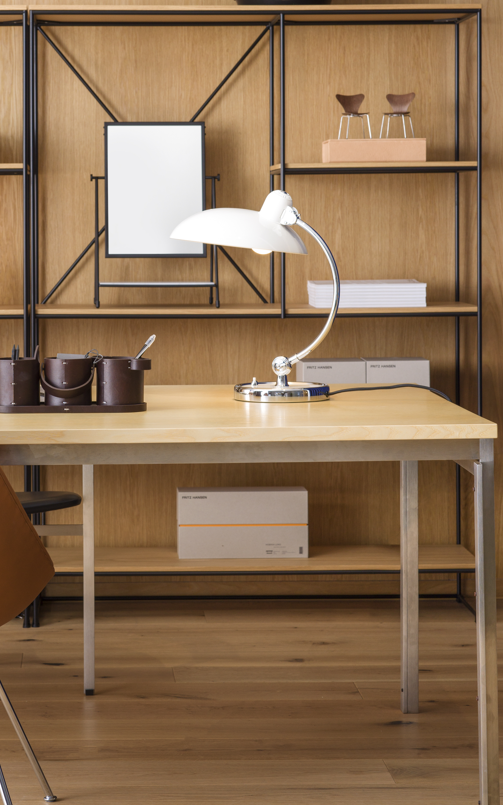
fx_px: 2127
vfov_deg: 21.3
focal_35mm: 97
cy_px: 262
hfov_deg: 13.4
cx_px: 136
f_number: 8
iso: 200
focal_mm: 65
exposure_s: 1/60
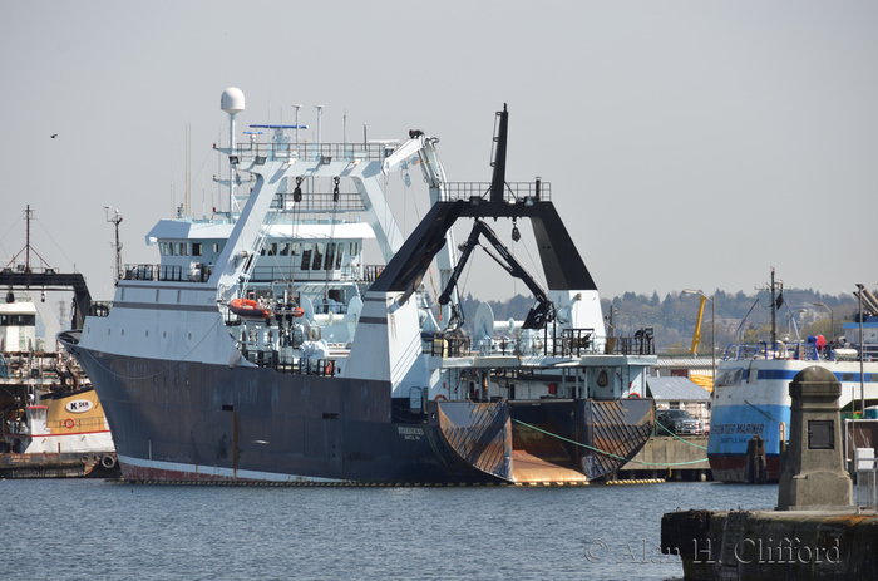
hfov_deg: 8.1
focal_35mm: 255
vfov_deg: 5.4
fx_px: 6204
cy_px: 290
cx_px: 439
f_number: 7.1
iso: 100
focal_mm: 170
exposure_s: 1/320
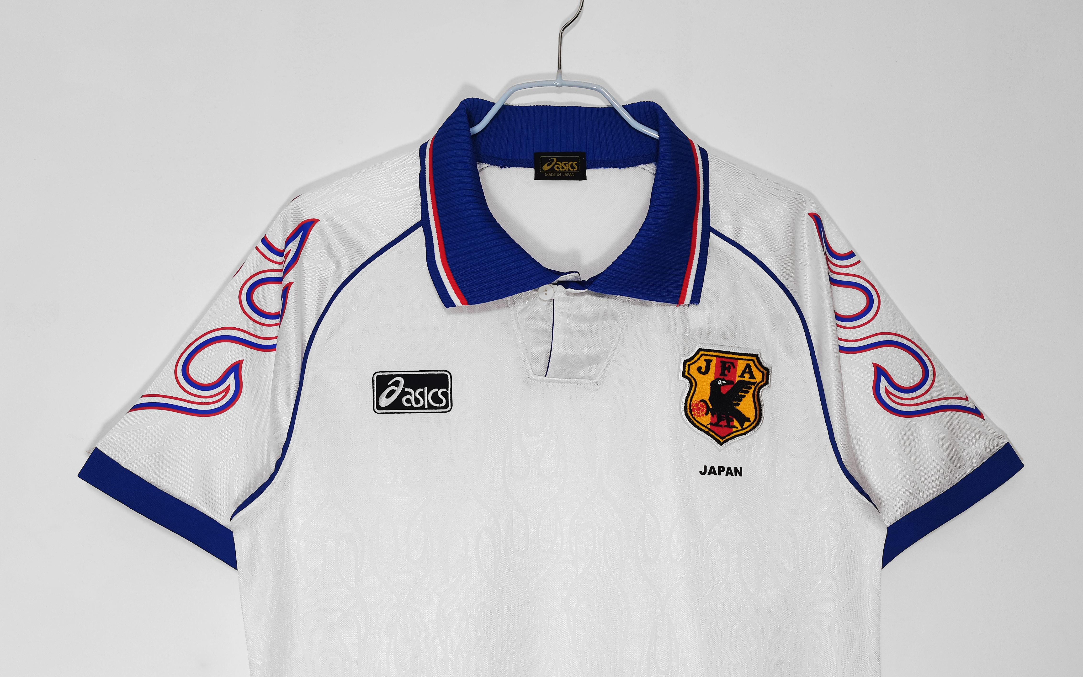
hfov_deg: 66.5
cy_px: 381
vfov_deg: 44.4
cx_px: 543
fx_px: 826
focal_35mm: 28
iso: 160
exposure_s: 1/100
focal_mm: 5.58
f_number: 1.8
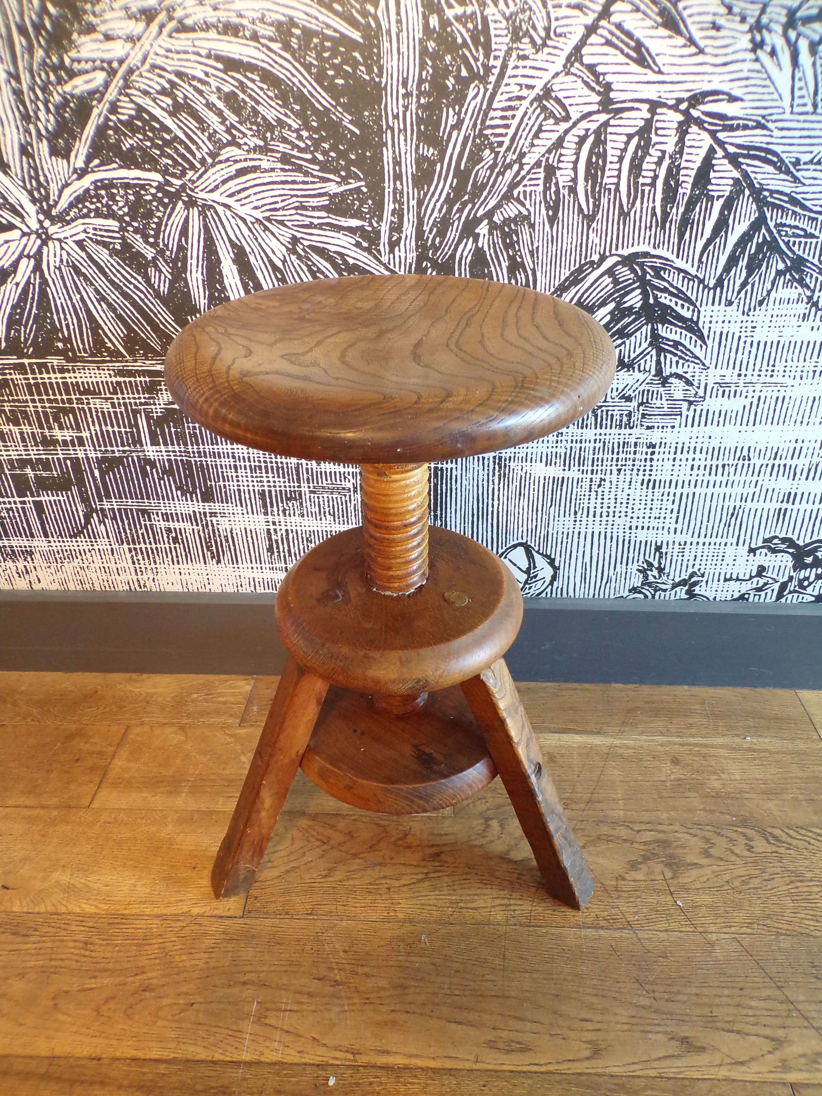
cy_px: 548
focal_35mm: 24
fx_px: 760
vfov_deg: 71.6
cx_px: 411
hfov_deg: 56.8
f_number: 3
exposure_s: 1/17
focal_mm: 4.3
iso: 348
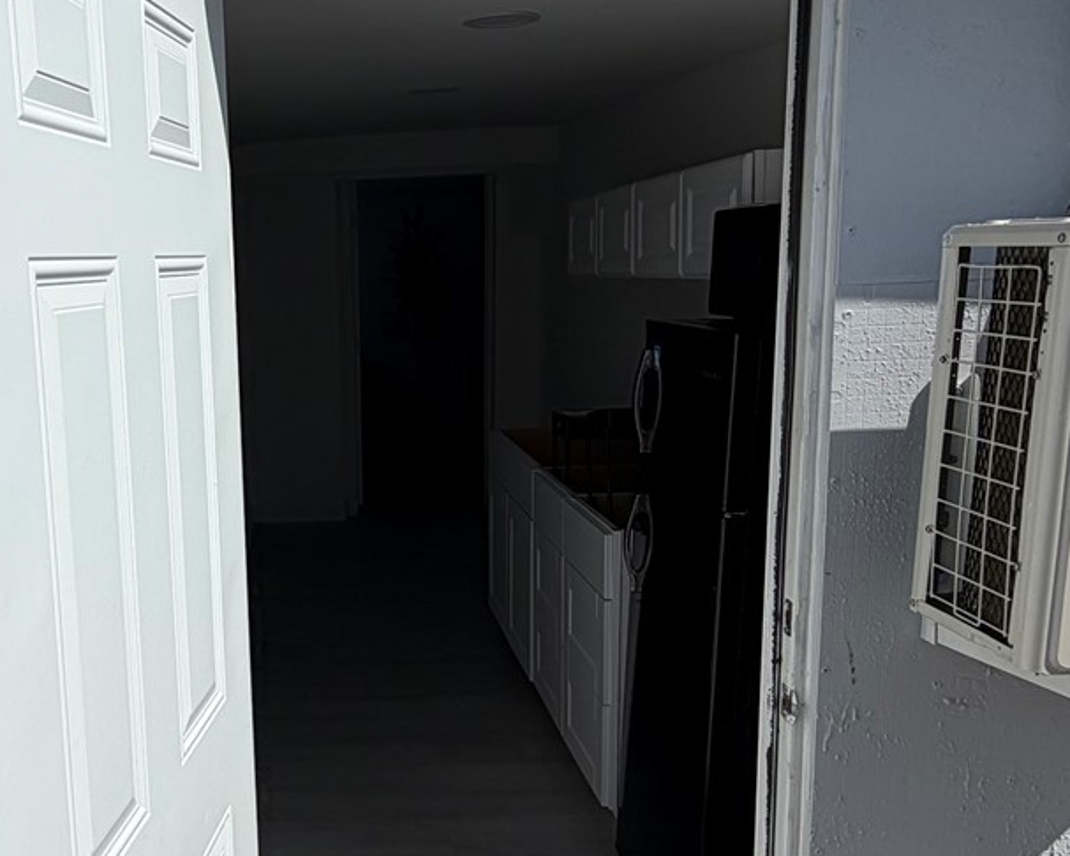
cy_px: 467
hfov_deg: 47.7
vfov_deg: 41.1
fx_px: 1140
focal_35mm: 36
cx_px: 227
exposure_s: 1/2506
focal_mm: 2.22
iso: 20
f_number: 2.2
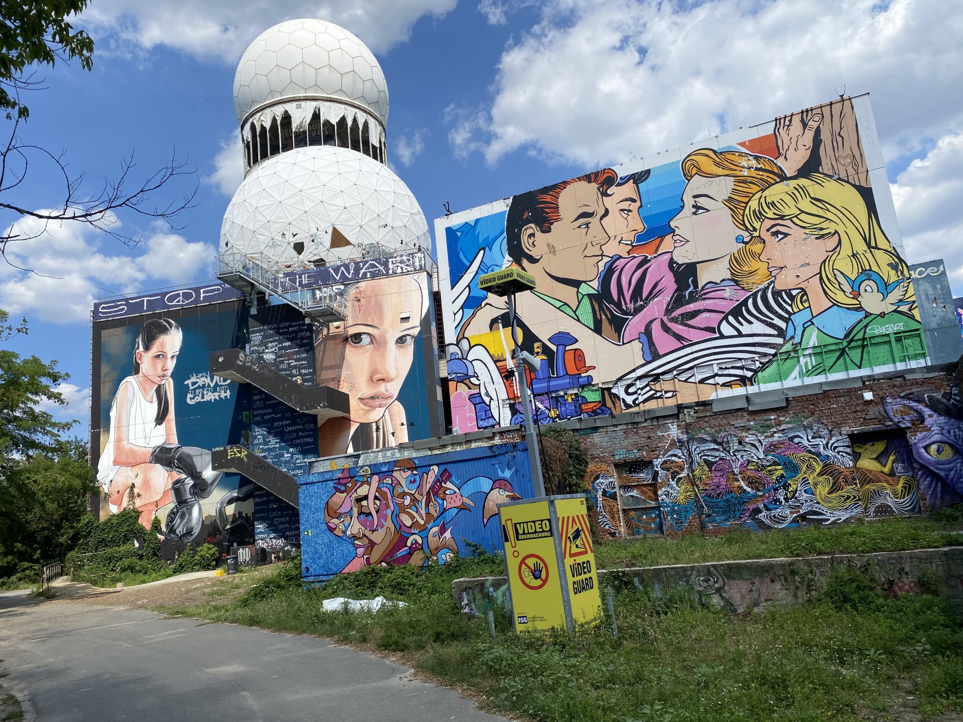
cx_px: 481
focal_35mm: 27
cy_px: 368
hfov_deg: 65.3
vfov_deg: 51.3
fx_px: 751
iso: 32
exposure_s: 1/4274
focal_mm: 4.25
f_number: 1.8
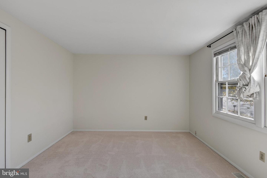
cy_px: 89
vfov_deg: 70.5
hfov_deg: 93.3
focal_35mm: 17
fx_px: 126
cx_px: 134
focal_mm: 17
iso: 400
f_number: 8
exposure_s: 1/320
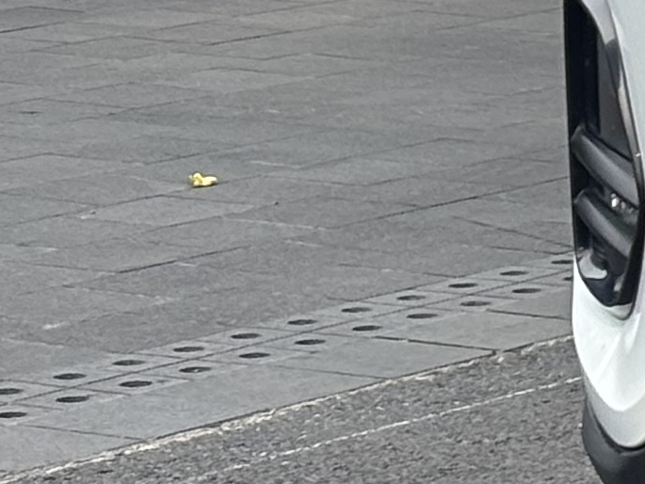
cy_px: -310
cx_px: 1739
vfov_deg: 4.8
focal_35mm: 306
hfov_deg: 6.1
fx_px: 5703
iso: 32
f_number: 1.6
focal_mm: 5.96
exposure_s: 1/2288
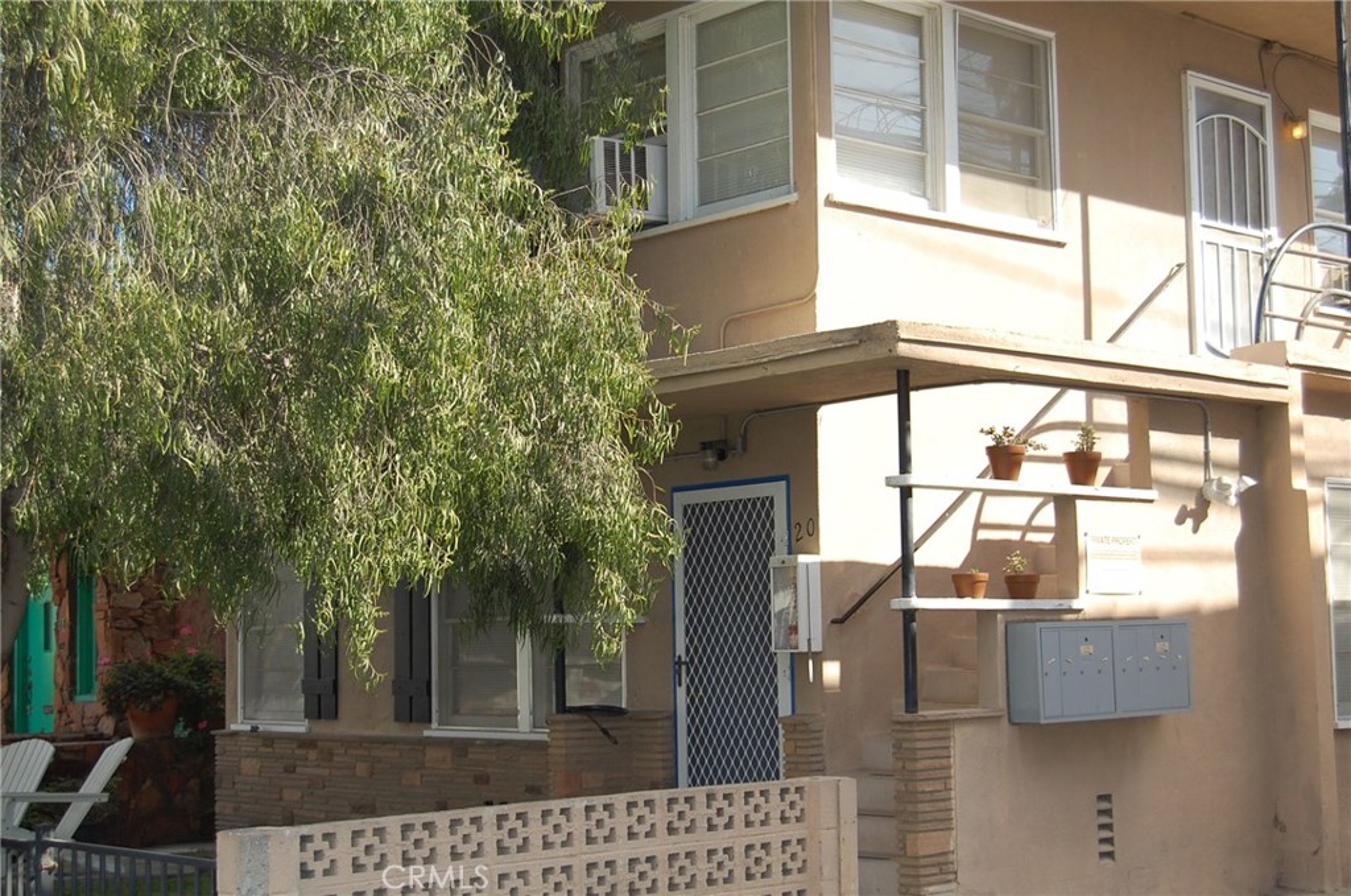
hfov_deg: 35.1
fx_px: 2135
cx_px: 676
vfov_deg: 23.7
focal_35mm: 57
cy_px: 448
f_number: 5.6
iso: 280
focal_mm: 38
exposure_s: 1/500
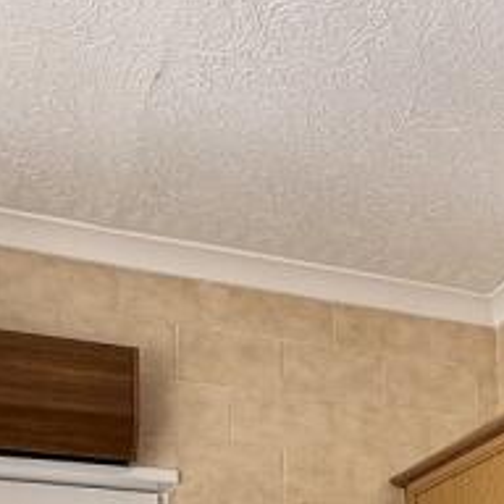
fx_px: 1087
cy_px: 782
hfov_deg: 25.8
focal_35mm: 66
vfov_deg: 21.4
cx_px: 368
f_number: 2.2
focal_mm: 2.22
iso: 40
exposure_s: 1/102
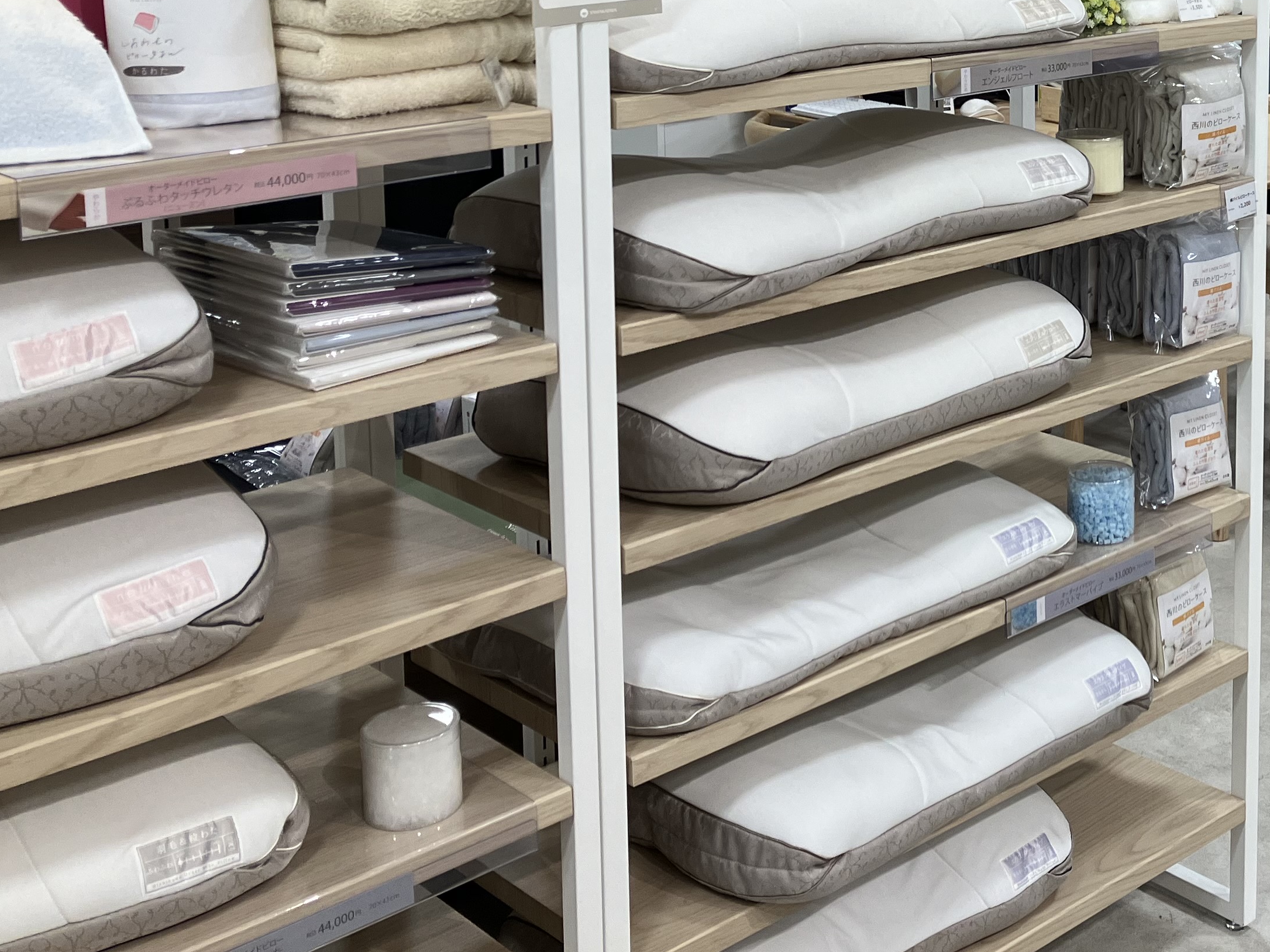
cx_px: 1121
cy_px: 71
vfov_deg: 26.9
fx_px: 1908
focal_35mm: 52
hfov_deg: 34.9
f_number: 1.8
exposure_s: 1/120
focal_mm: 3.99
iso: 50
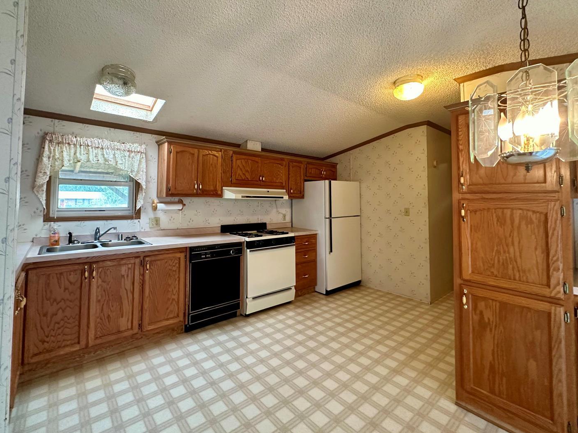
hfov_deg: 94.4
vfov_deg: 77.7
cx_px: 270
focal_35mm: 16
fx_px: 267
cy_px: 187
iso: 320
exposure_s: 1/60
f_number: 2.2
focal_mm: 2.22
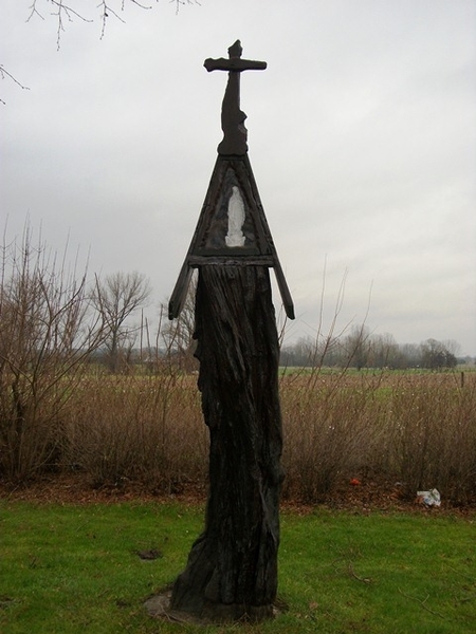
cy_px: 317
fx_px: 733
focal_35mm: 40
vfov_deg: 46.8
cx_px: 238
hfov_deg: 36.0
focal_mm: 7.1
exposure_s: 1/200
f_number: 3.2
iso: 80
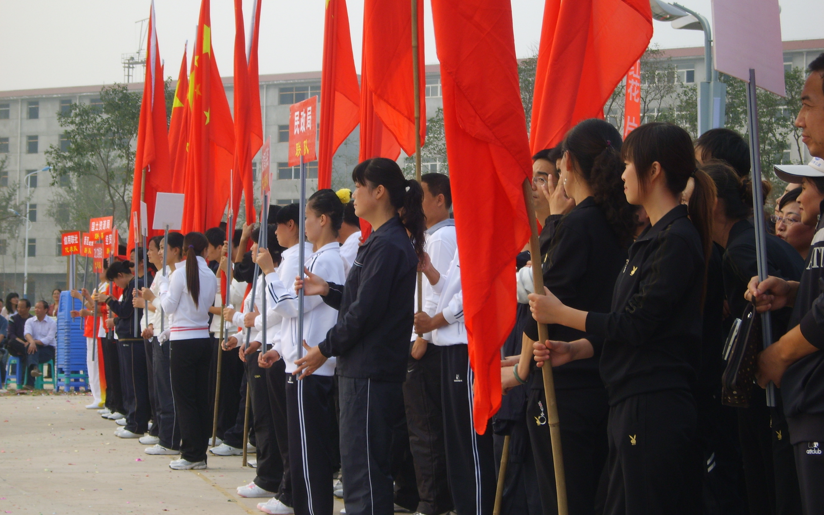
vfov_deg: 13.2
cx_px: 413
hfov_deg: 21.0
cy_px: 234
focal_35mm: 99
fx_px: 2223
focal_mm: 19.3
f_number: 4.8
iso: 50
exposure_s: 1/125
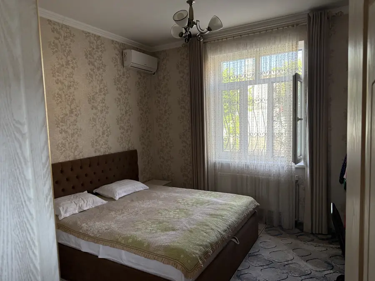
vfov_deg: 56.8
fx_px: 260
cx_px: 188
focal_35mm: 24
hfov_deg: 71.6
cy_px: 140
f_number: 1.78
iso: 200
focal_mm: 6.76
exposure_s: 1/105
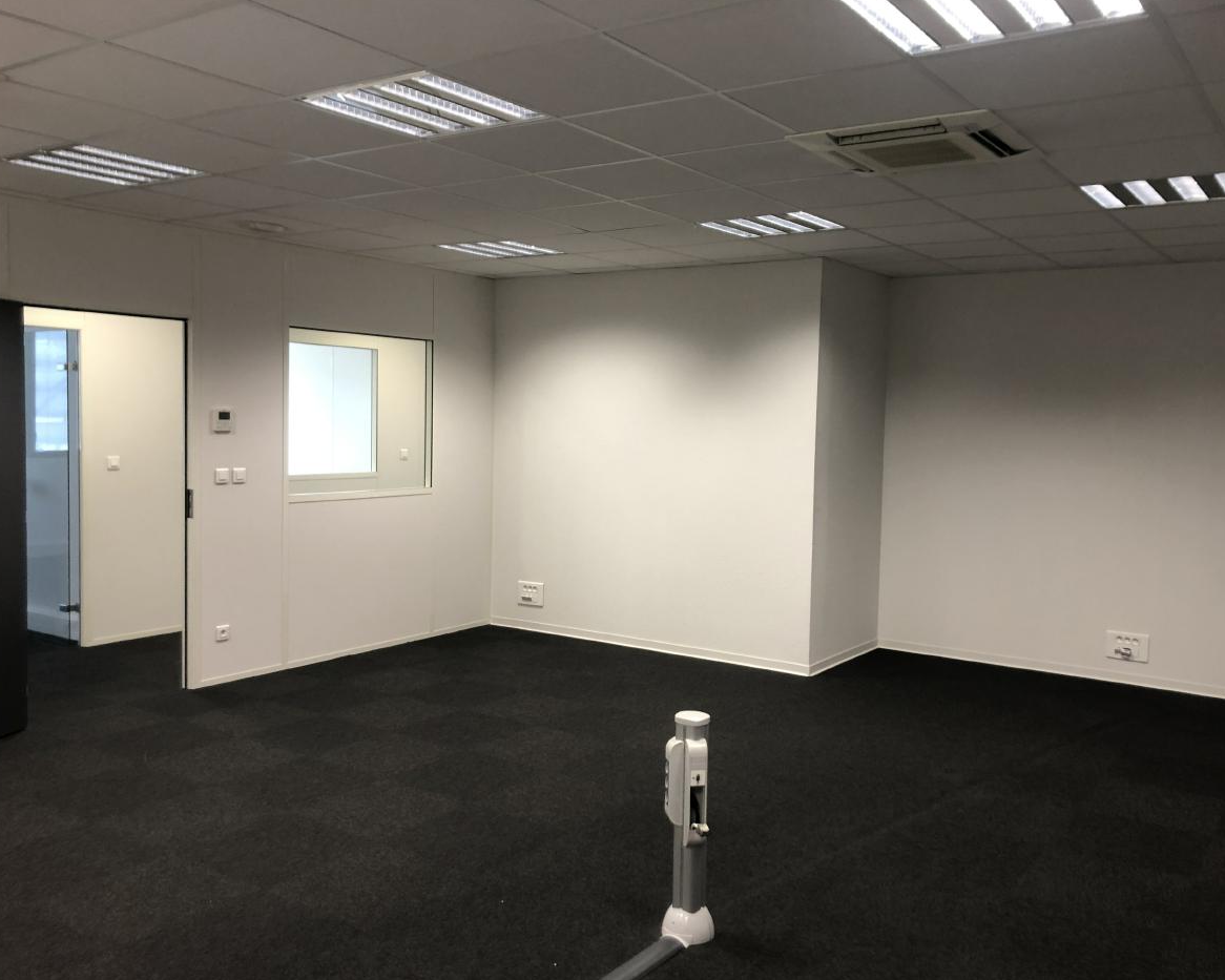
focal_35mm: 30
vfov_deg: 48.5
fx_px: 1088
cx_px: 641
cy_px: 497
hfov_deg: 58.7
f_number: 1.8
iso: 40
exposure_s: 1/25
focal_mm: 3.99
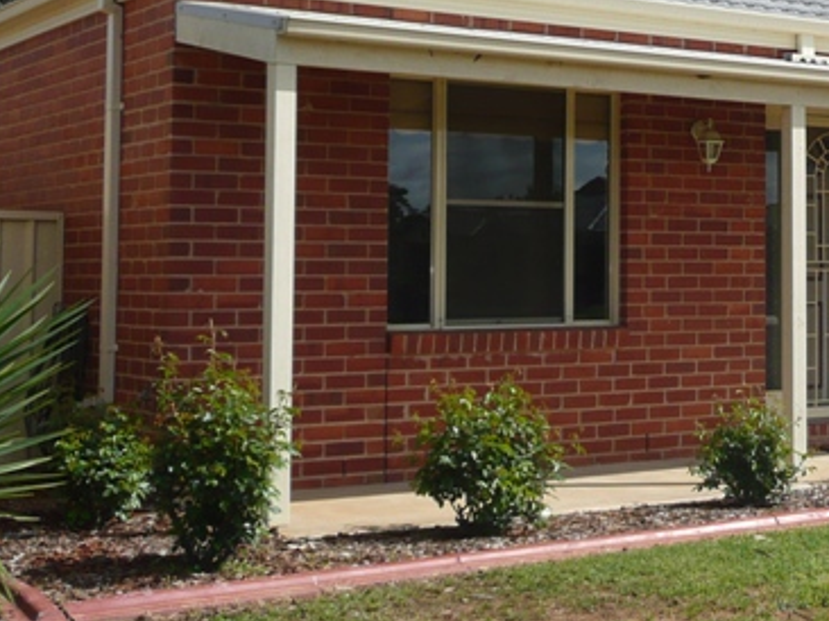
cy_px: 181
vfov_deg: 20.9
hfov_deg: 26.2
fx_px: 1675
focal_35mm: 70
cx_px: 849
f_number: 8
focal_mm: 5.2
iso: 100
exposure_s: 1/250
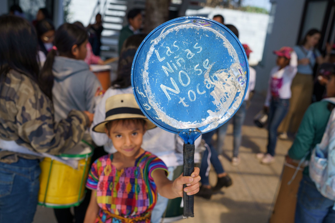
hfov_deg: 54.4
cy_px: 112
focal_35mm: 35
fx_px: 326
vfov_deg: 37.9
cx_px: 168
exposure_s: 1/4000
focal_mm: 35
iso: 640
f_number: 3.5
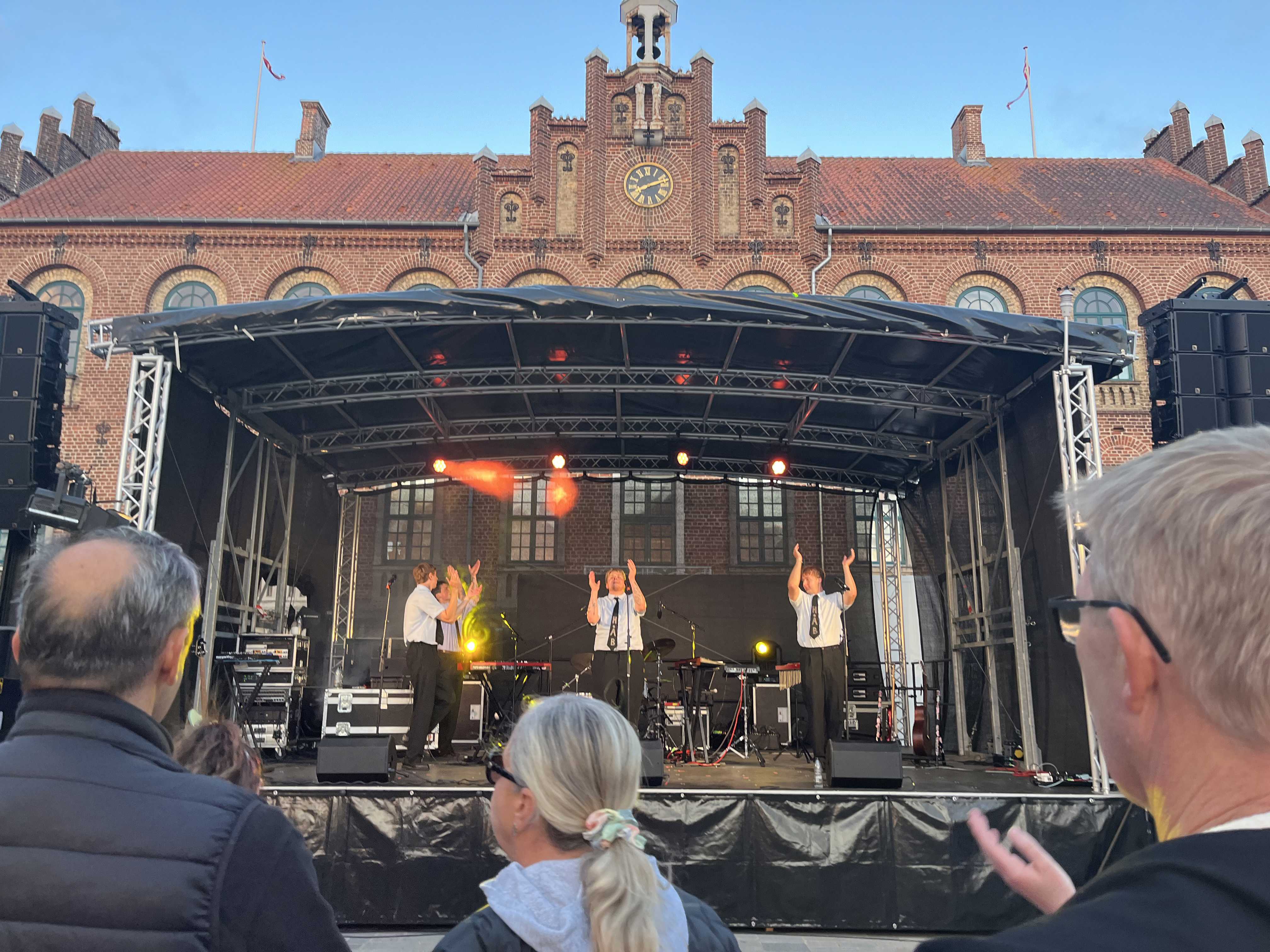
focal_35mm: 26
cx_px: 635
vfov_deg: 53.1
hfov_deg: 67.3
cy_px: 476
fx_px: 954
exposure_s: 1/104
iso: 125
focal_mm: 5.1
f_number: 1.6
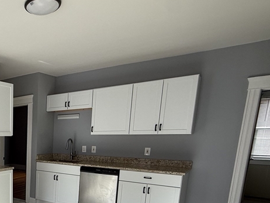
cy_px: 178
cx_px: -3
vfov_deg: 42.2
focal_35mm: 31
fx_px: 242
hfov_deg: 47.8
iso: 64
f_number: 2.2
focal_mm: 2.22
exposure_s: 1/99
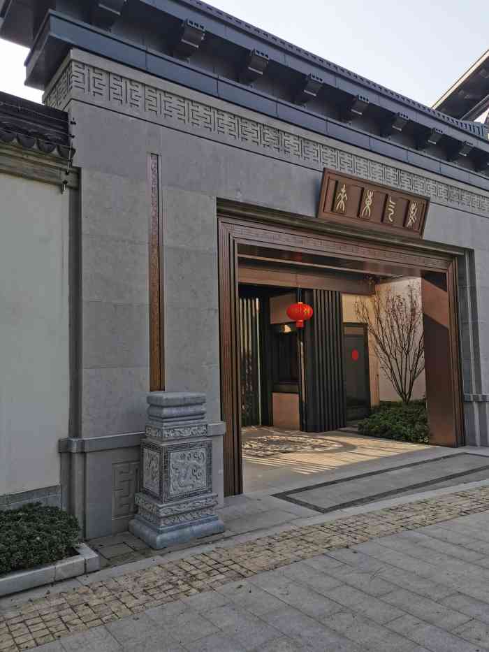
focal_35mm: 27
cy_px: 326
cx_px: 244
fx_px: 508
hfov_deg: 51.4
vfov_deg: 65.3
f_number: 1.8
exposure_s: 1/769
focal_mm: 5.58
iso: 50
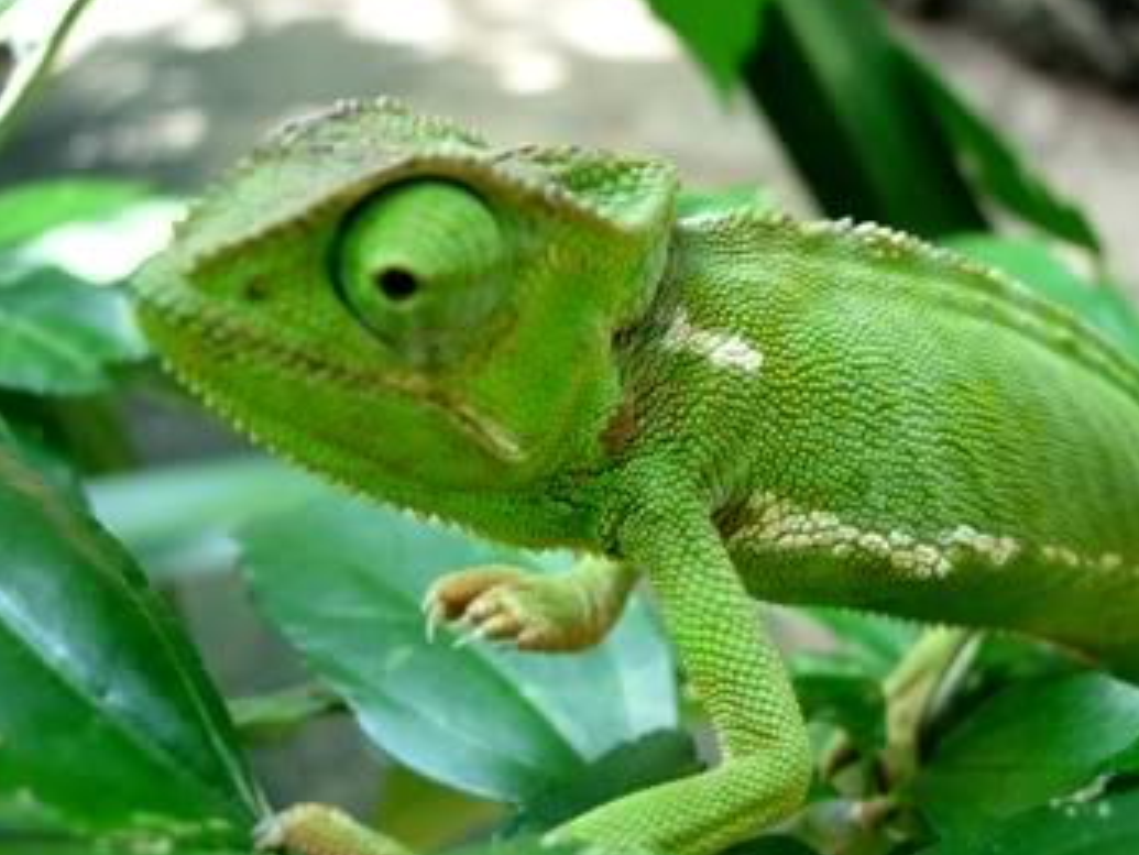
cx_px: 634
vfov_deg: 33.6
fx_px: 1415
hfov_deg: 43.8
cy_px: 441
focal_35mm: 43
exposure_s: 1/36.9
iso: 64
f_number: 2.8
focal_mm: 7.8
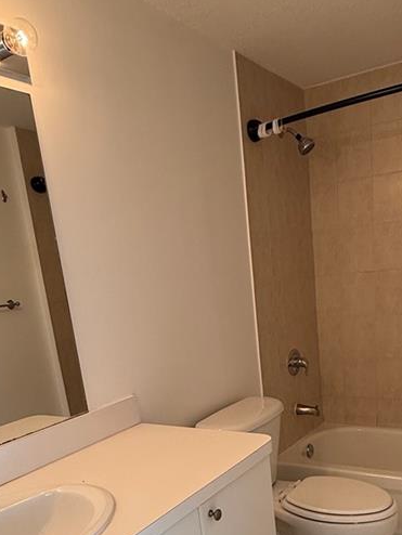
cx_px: 238
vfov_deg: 51.0
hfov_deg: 41.7
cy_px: 419
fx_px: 526
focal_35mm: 34
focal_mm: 2.22
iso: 160
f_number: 2.2
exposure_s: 1/120
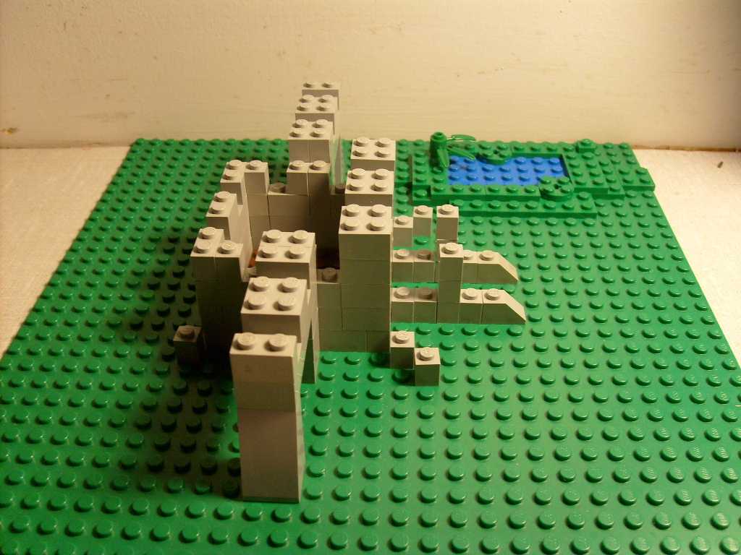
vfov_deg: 40.7
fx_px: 749
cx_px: 370
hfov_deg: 52.6
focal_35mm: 35
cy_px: 278
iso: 80
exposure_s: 1/45
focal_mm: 5.8
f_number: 2.8
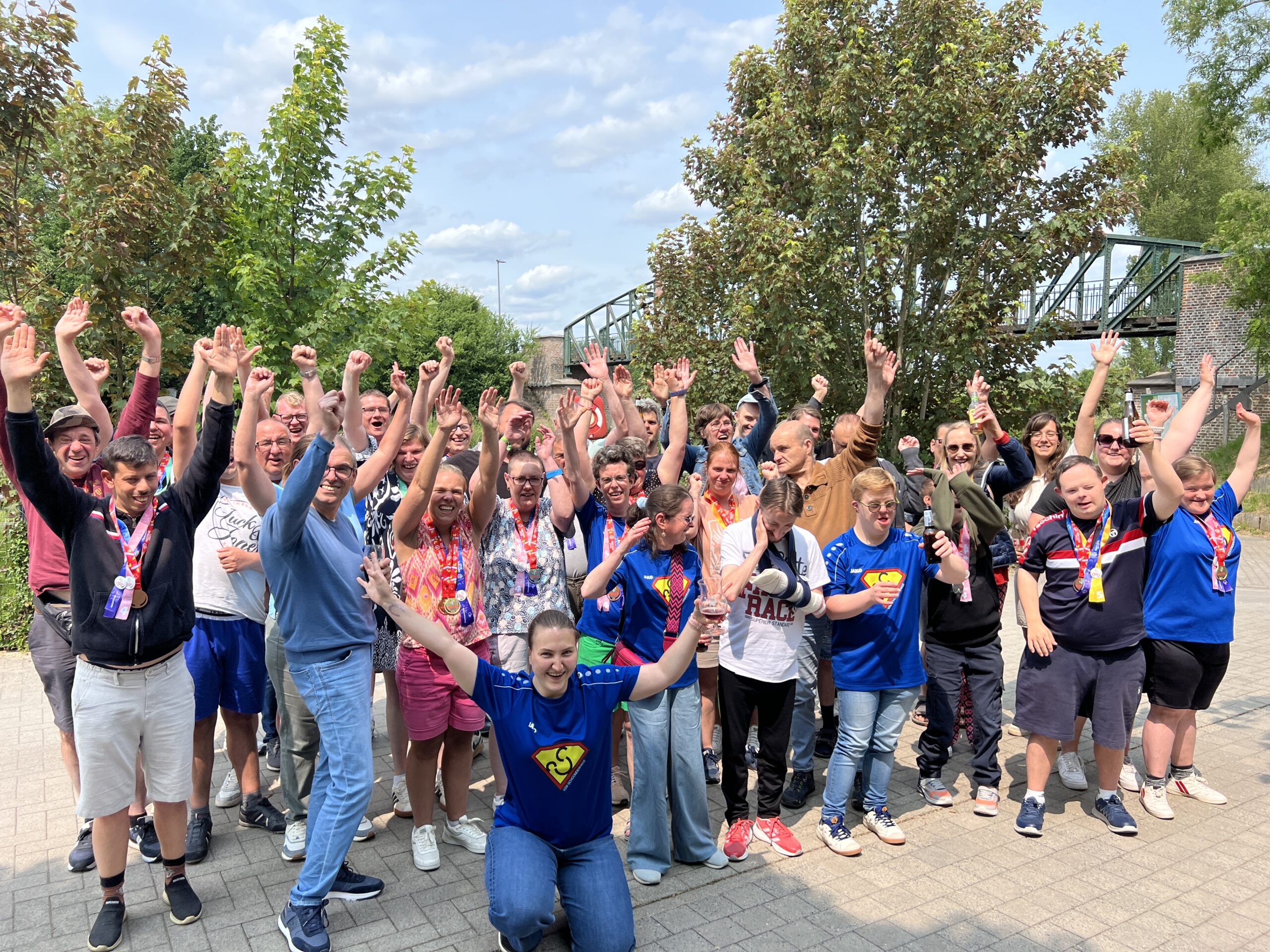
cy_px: 476
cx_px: 635
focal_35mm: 26
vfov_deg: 53.1
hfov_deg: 67.3
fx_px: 954
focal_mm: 5.7
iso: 50
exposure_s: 1/2208
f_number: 1.5
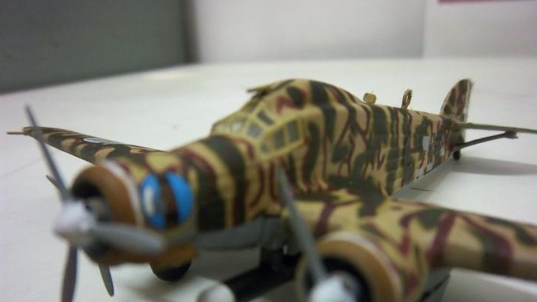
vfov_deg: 37.5
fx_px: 441
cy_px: 191
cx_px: 269
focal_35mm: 31
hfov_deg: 62.6
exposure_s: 1/8
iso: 294
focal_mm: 5.1
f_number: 3.5
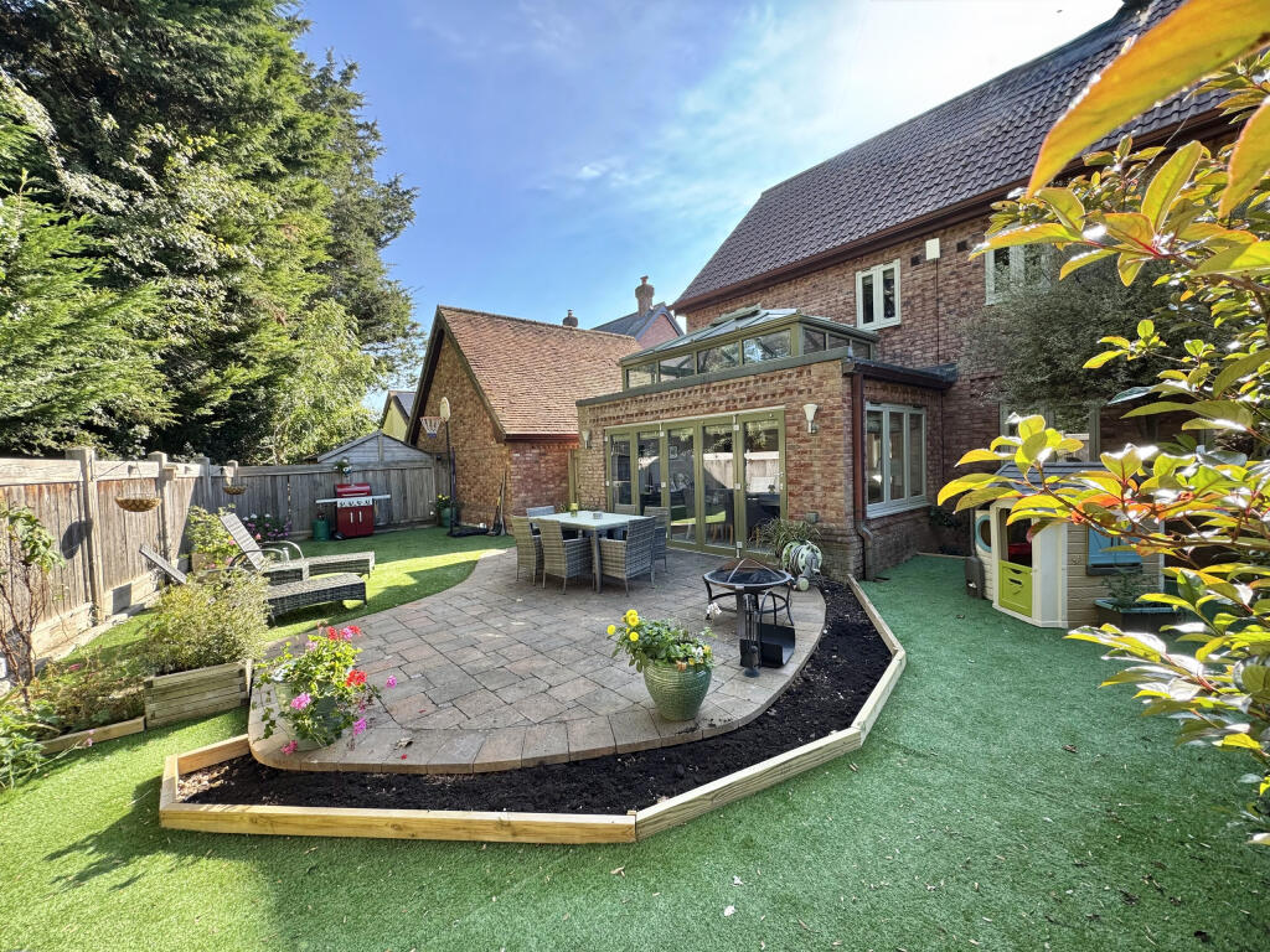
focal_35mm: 14
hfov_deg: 102.1
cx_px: 635
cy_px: 476
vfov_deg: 85.7
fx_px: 514
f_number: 2.2
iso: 40
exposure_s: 1/171
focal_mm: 2.22
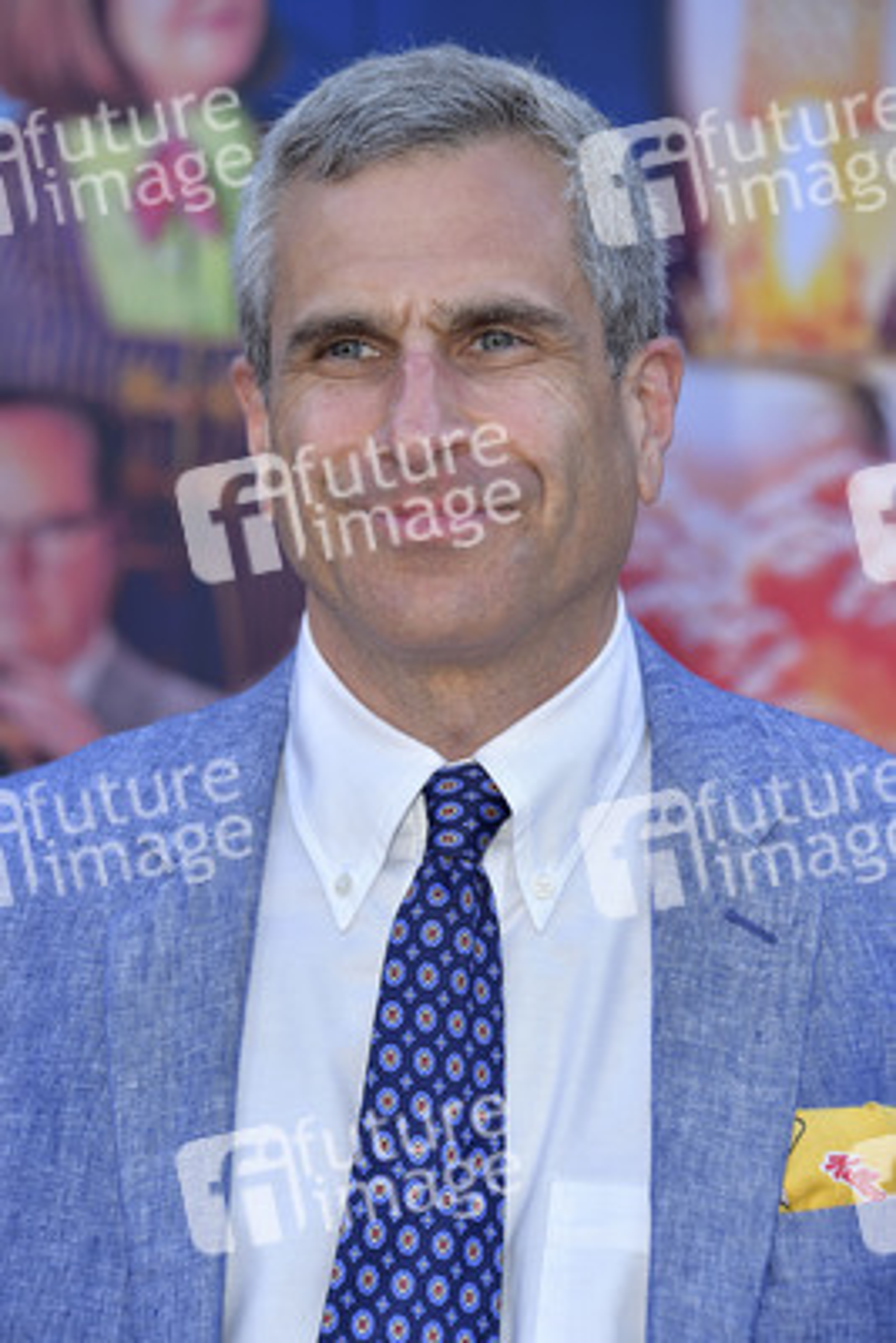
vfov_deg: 12.8
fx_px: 5968
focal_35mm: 160
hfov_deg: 8.6
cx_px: 448
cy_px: 672
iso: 320
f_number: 6.3
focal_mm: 160
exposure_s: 1/250
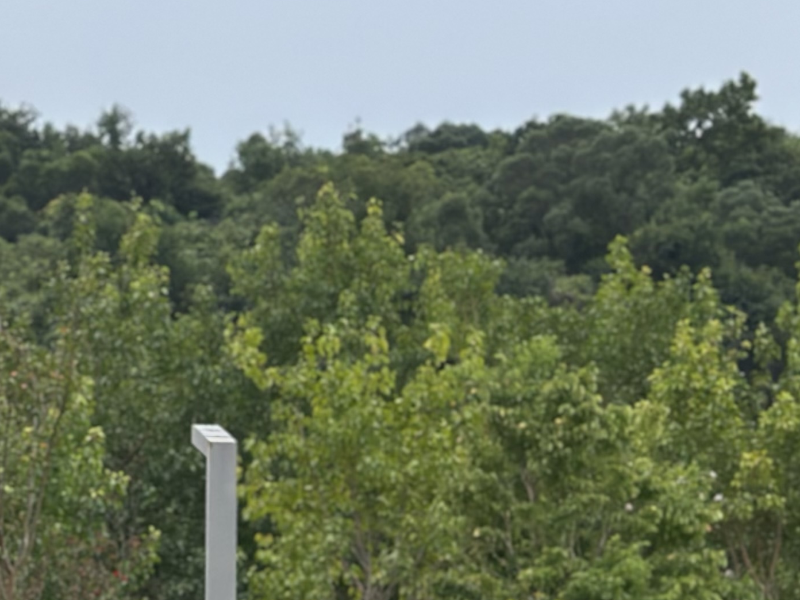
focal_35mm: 139
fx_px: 3212
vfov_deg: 10.5
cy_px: 677
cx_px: -316
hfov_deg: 13.5
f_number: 1.78
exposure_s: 1/2597
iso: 100
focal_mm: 6.86
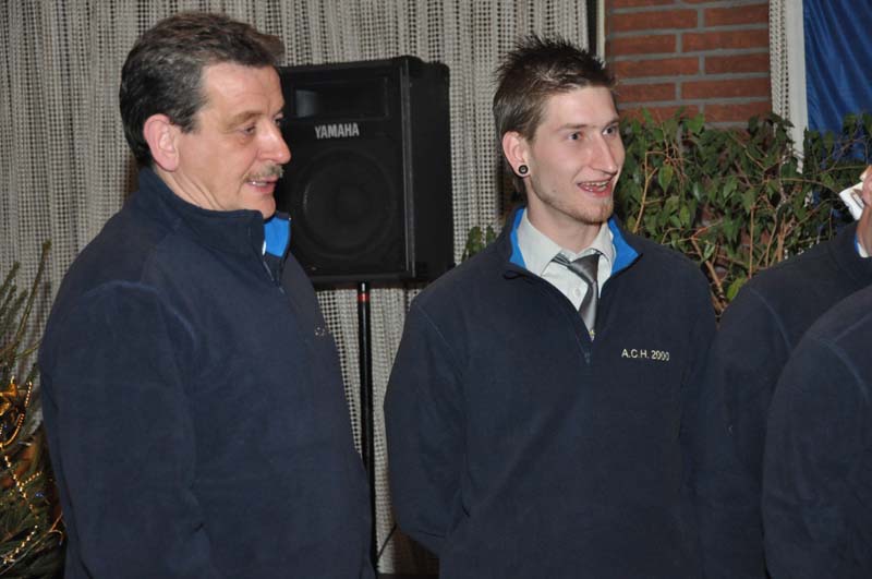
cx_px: 436
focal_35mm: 90
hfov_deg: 22.7
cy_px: 290
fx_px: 2177
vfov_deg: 15.1
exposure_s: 1/60
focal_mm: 60
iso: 1100
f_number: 4.8
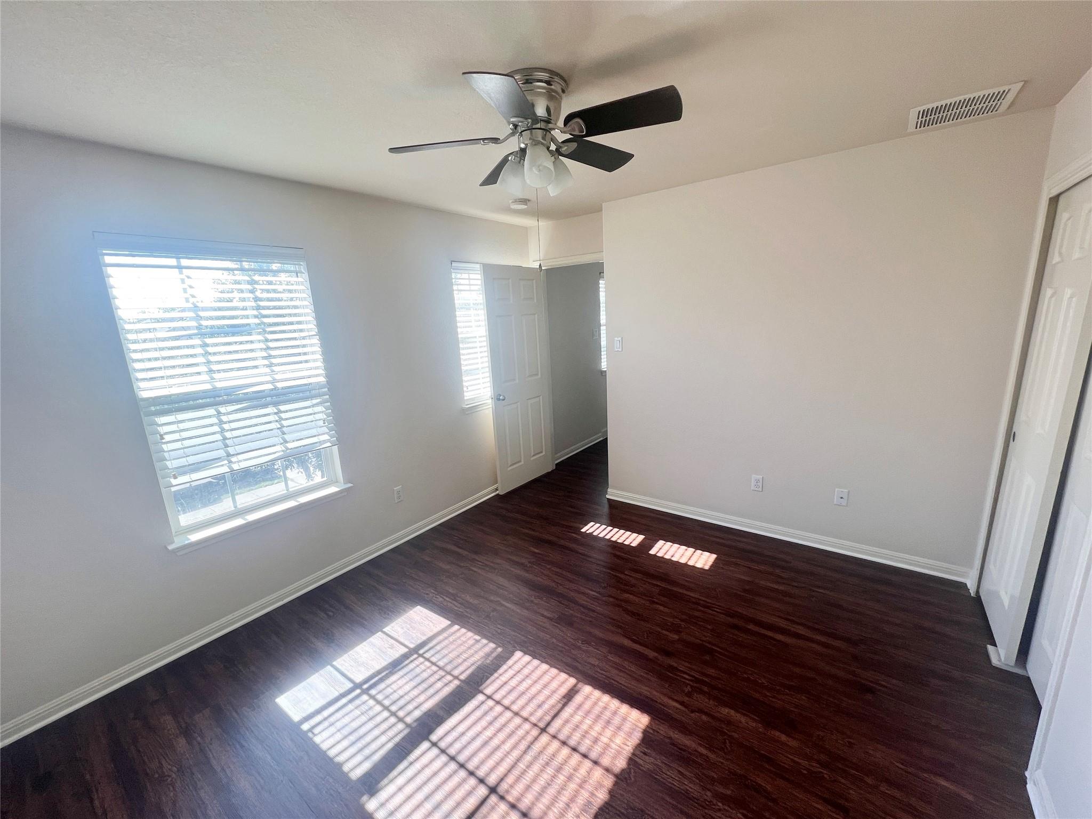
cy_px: 410
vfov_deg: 89.9
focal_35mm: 13
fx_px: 410
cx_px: 546
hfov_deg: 106.2
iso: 40
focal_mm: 1.57
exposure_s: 1/99
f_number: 1.8
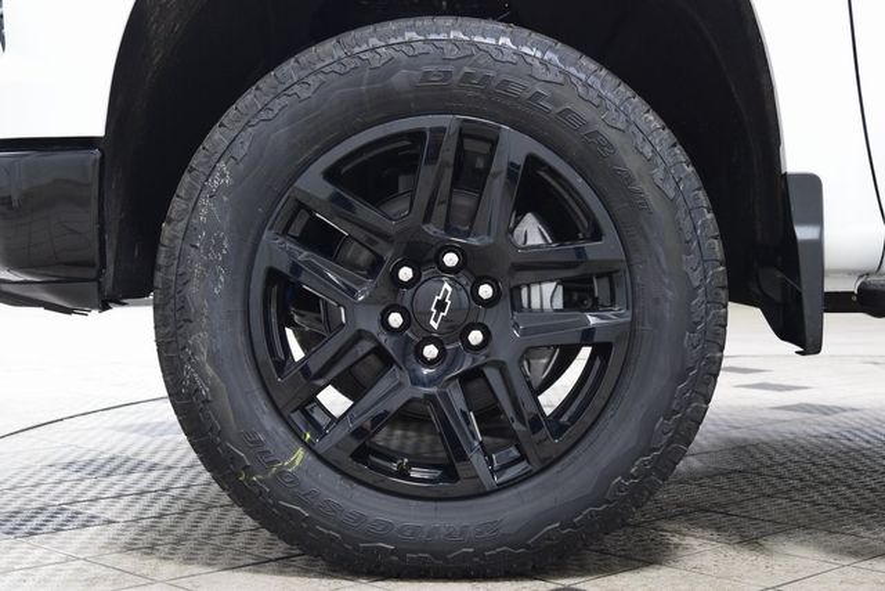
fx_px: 1549
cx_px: 442
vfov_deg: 21.6
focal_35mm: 63
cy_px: 296
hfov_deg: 31.9
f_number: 6.3
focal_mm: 42
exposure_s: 1/15
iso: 1600
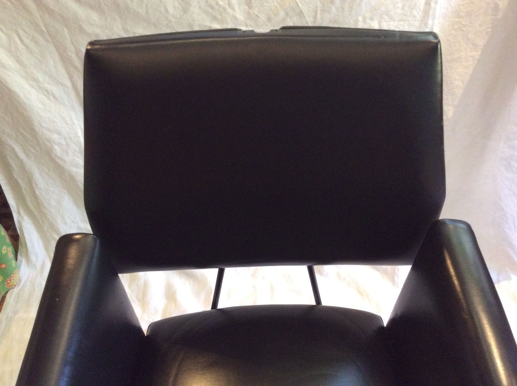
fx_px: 477
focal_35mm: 32
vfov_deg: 44.1
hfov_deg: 56.9
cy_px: 193
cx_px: 258
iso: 320
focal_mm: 3.3
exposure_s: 1/20
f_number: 2.4
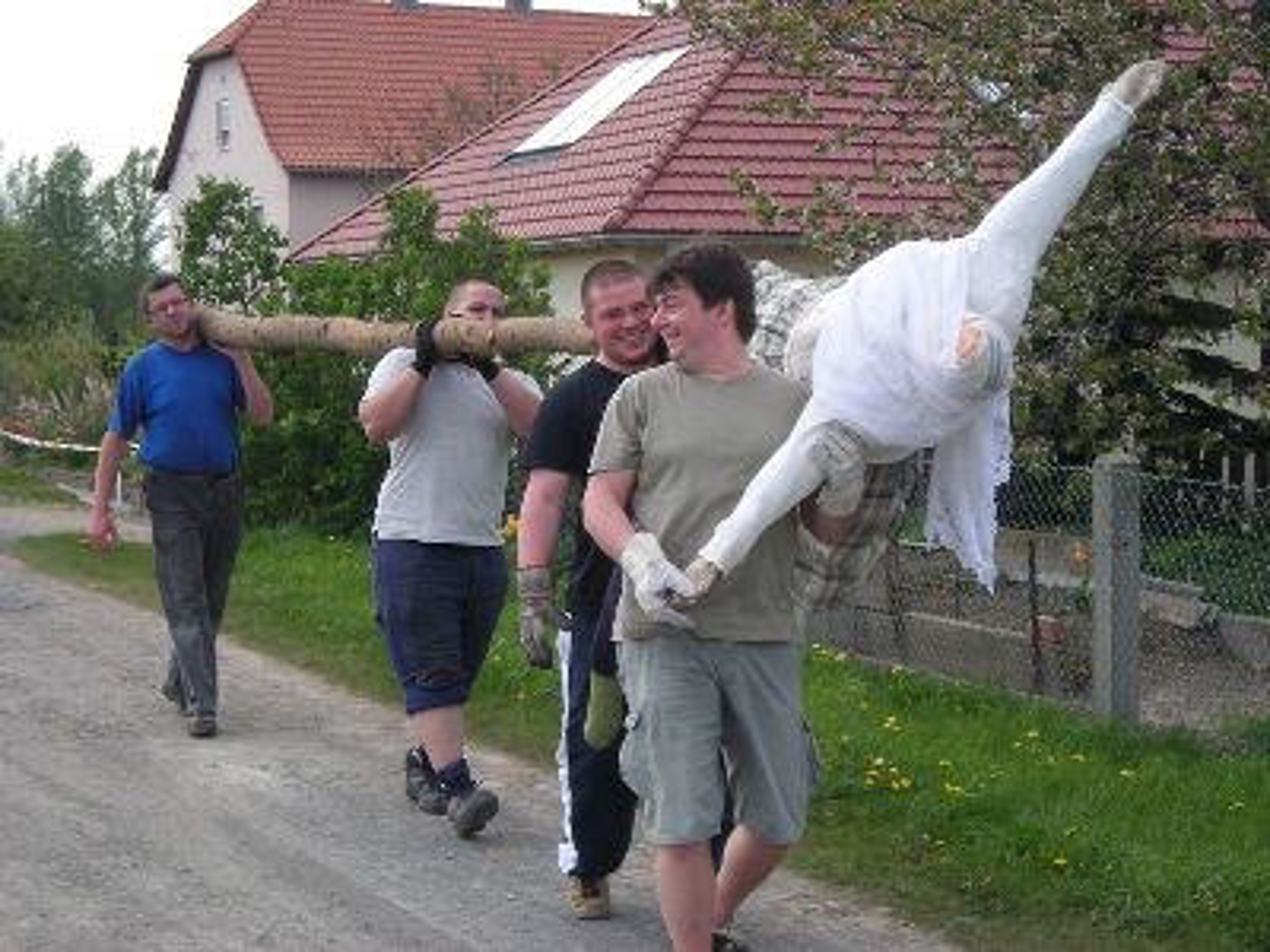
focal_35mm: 77
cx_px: 635
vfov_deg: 19.1
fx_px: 2825
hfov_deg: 25.3
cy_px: 476
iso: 50
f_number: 4.2
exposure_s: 1/195
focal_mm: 12.7
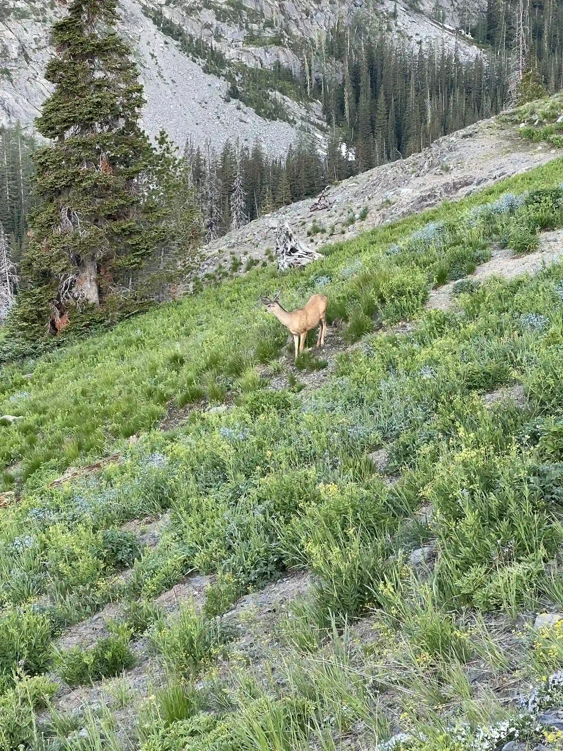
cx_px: 282
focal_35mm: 77
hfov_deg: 19.1
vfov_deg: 25.3
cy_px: 376
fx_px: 1670
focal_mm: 9
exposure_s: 1/99
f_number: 2.8
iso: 50
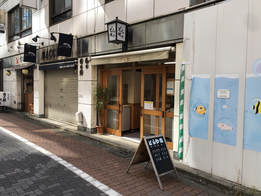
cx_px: 130
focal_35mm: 28
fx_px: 211
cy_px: 98
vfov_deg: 49.7
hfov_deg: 63.4
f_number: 1.8
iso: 20
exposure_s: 1/342
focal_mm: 3.99
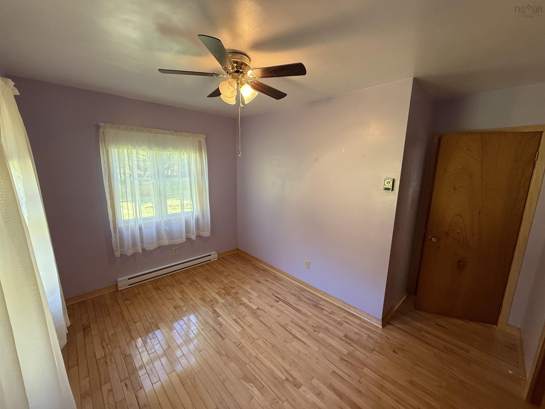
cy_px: 204
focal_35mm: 14
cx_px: 272
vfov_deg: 85.7
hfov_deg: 102.1
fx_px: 220
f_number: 2.2
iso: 250
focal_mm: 2.22
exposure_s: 1/60
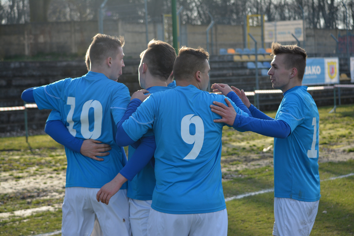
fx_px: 811
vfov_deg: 16.6
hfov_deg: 24.6
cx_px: 177
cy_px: 118
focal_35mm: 82
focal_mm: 55
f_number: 4.5
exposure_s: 1/1250
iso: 400
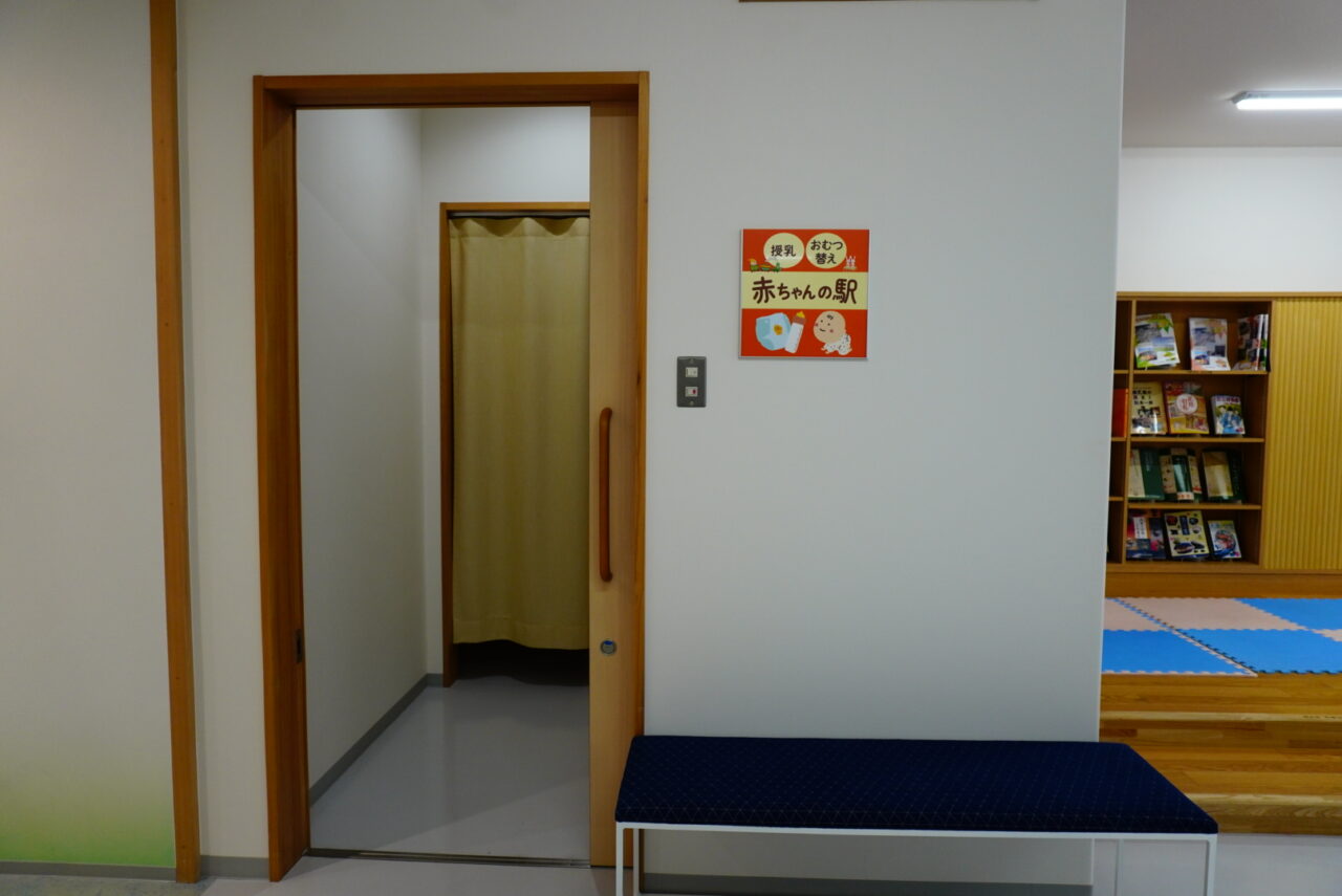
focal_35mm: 24
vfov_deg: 53.2
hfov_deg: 73.7
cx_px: 671
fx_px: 895
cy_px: 448
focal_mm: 16
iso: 400
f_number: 5.6
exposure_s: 1/80
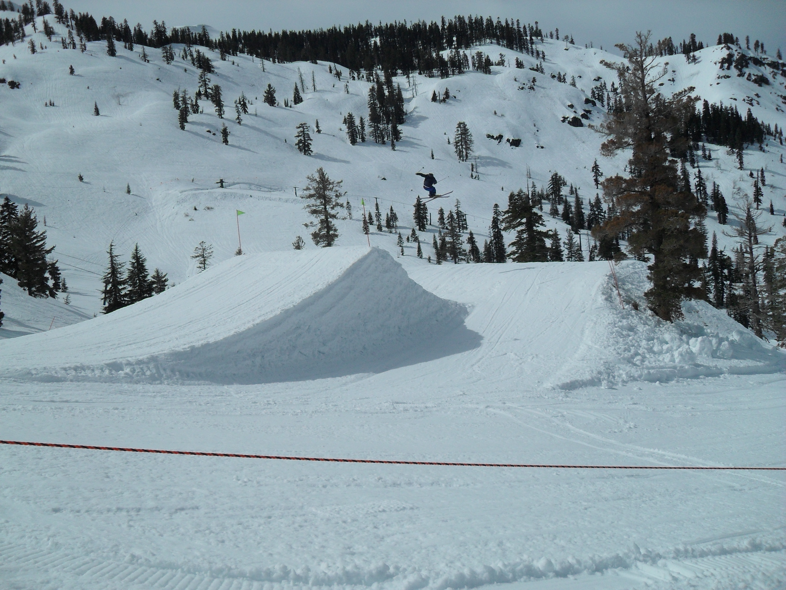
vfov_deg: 40.7
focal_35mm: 35
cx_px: 393
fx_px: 795
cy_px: 295
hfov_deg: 52.6
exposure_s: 1/750
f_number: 8.9
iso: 100
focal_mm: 6.2
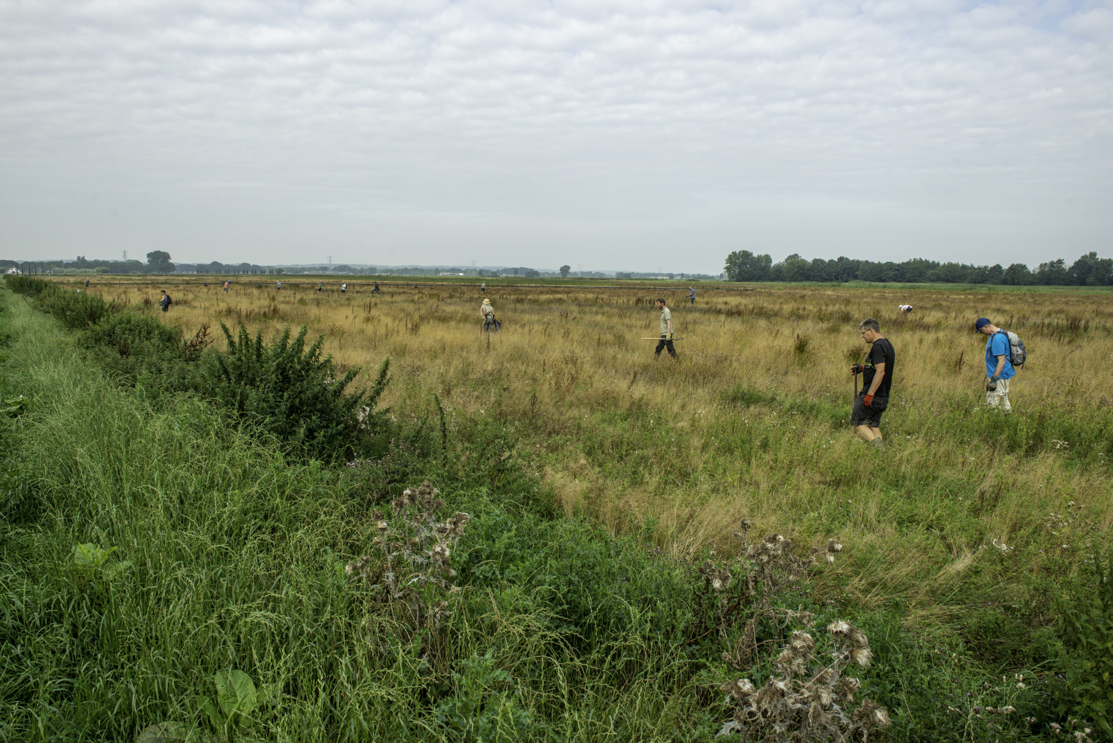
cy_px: 372
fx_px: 742
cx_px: 556
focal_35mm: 24
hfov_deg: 73.7
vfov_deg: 53.2
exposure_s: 1/320
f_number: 9
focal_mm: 24
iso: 250
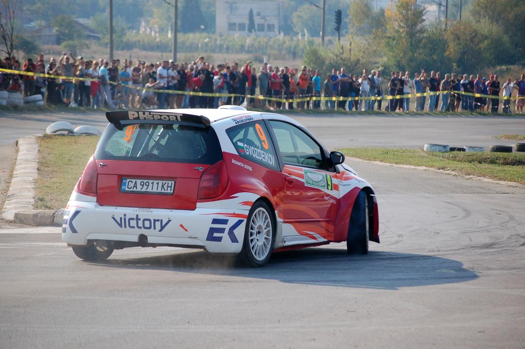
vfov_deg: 11.4
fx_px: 1749
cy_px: 174
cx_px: 262
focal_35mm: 120
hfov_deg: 17.1
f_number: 4.5
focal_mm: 80
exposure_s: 1/1000
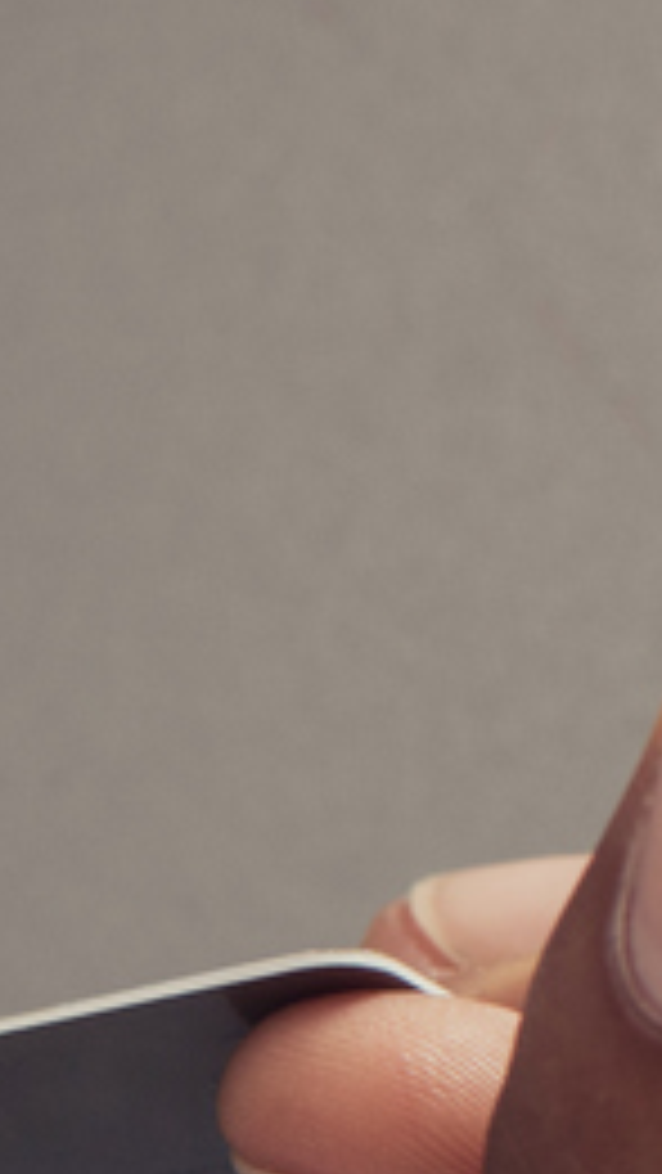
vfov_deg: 7.1
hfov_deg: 4.0
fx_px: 9290
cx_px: -968
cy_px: 1921
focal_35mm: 298
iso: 64
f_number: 5.6
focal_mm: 35
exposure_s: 1/160
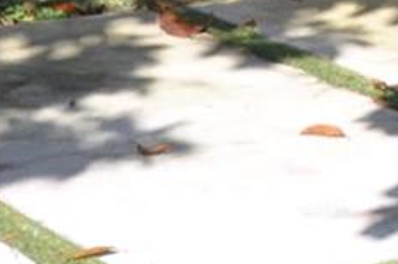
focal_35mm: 186
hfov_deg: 10.4
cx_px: 734
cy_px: -468
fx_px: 2053
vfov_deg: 6.8
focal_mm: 18
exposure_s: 1/200
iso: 200
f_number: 10
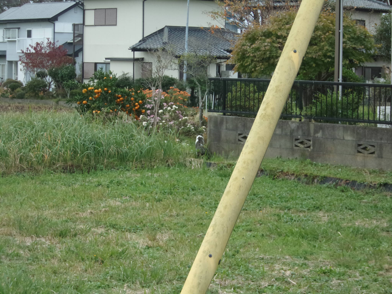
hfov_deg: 18.2
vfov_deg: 13.7
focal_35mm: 108
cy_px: 147
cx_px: 196
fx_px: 1223
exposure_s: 1/60
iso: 151
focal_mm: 19.6
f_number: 6.6
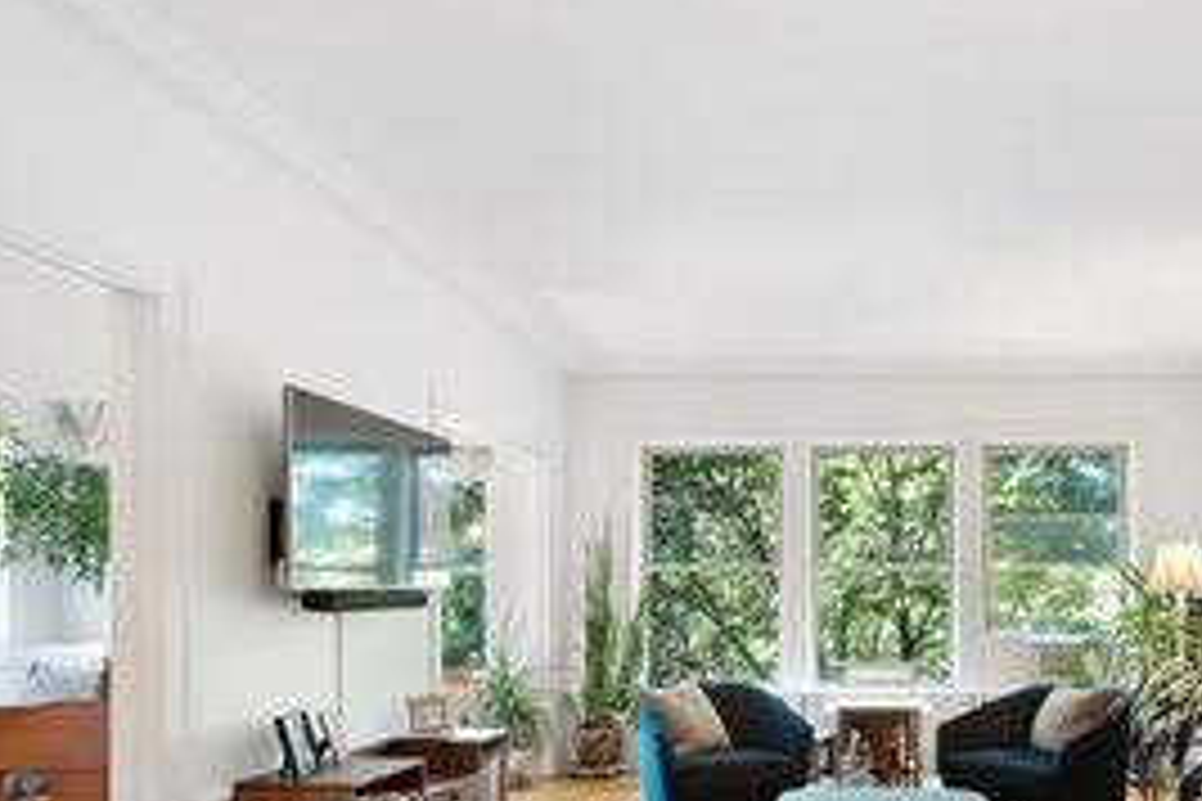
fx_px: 901
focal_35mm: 27
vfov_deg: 45.9
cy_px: 621
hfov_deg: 62.8
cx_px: 927
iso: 100
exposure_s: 15
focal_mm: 15
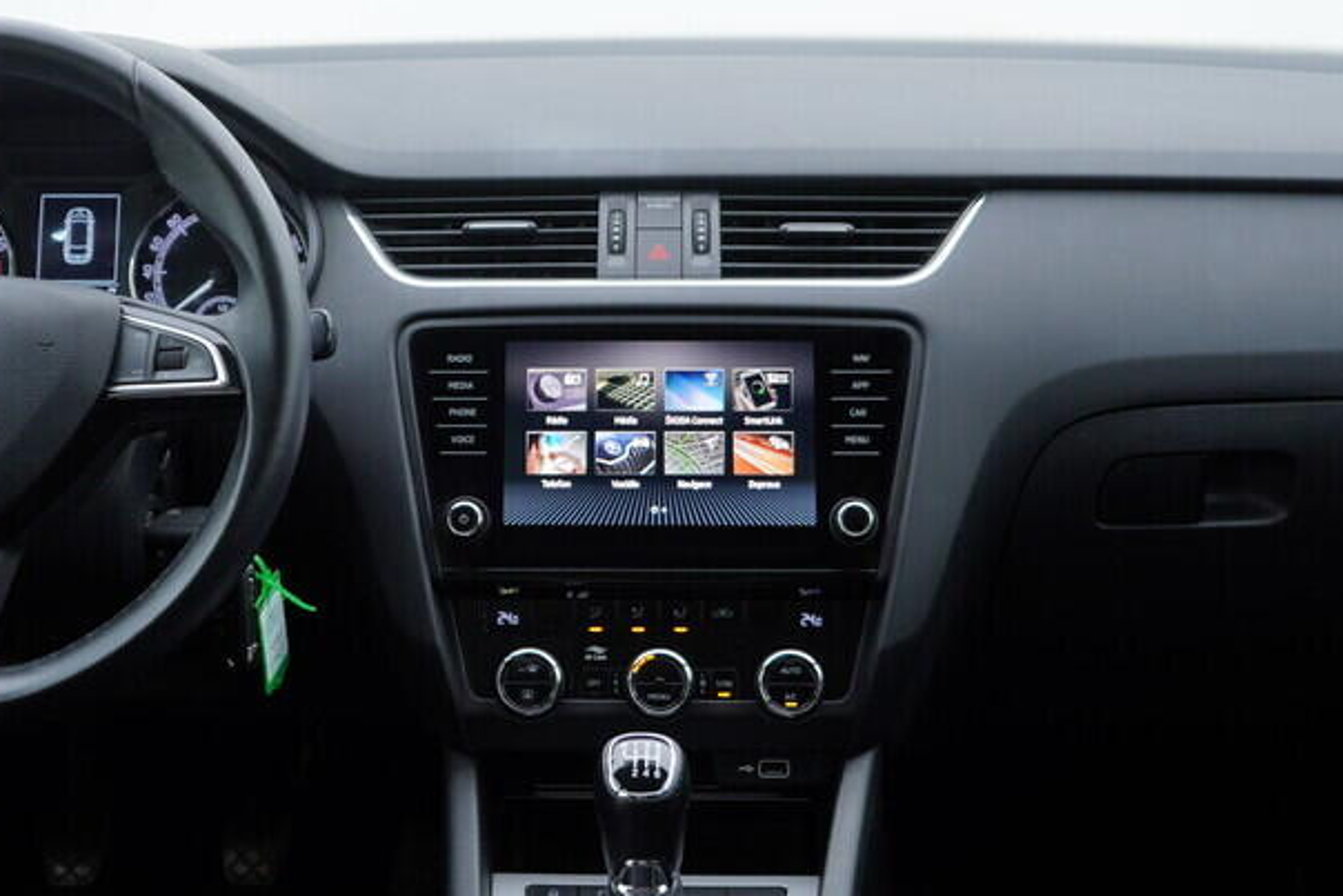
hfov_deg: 32.8
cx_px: 576
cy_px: 310
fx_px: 2276
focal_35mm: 61
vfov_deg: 22.2
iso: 125
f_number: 3.2
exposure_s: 1/50
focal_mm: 24
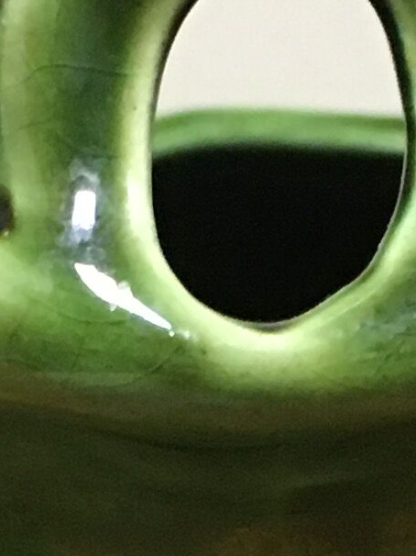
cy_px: 812
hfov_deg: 7.7
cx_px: 358
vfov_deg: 10.0
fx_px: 3095
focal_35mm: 193
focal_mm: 4.15
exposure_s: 1/25
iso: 200
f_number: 2.2
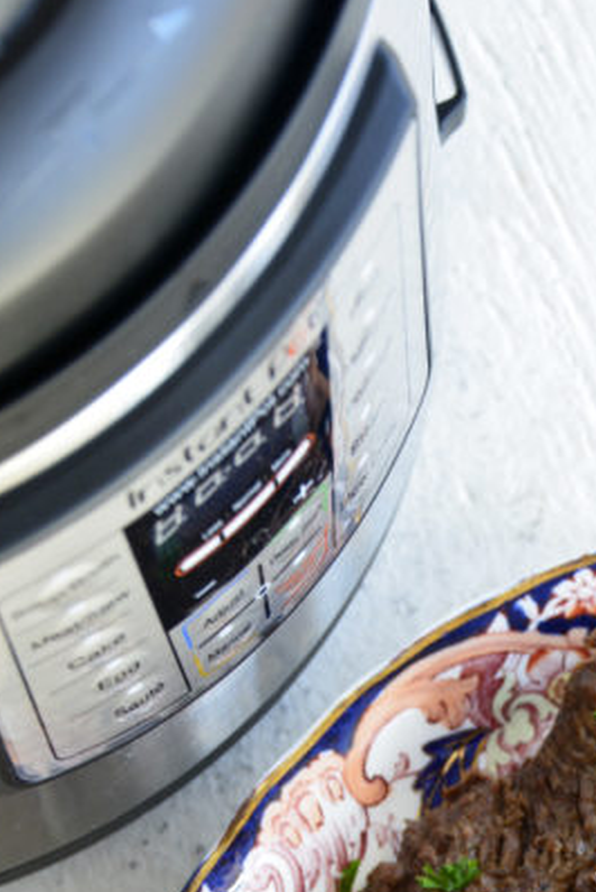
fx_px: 6247
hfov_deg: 5.5
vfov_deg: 8.1
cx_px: 516
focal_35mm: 252
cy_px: 1085
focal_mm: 98
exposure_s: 1/40
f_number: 5.6
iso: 500
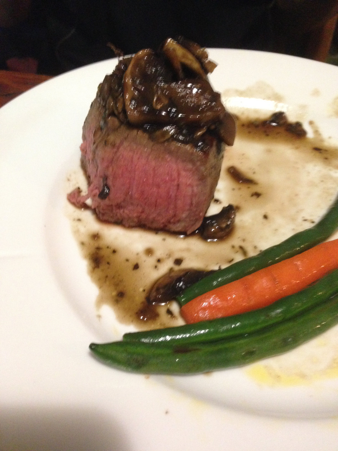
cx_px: 169
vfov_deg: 55.4
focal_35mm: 33
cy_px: 226
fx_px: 430
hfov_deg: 42.9
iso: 500
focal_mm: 4.12
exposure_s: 1/15
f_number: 2.4
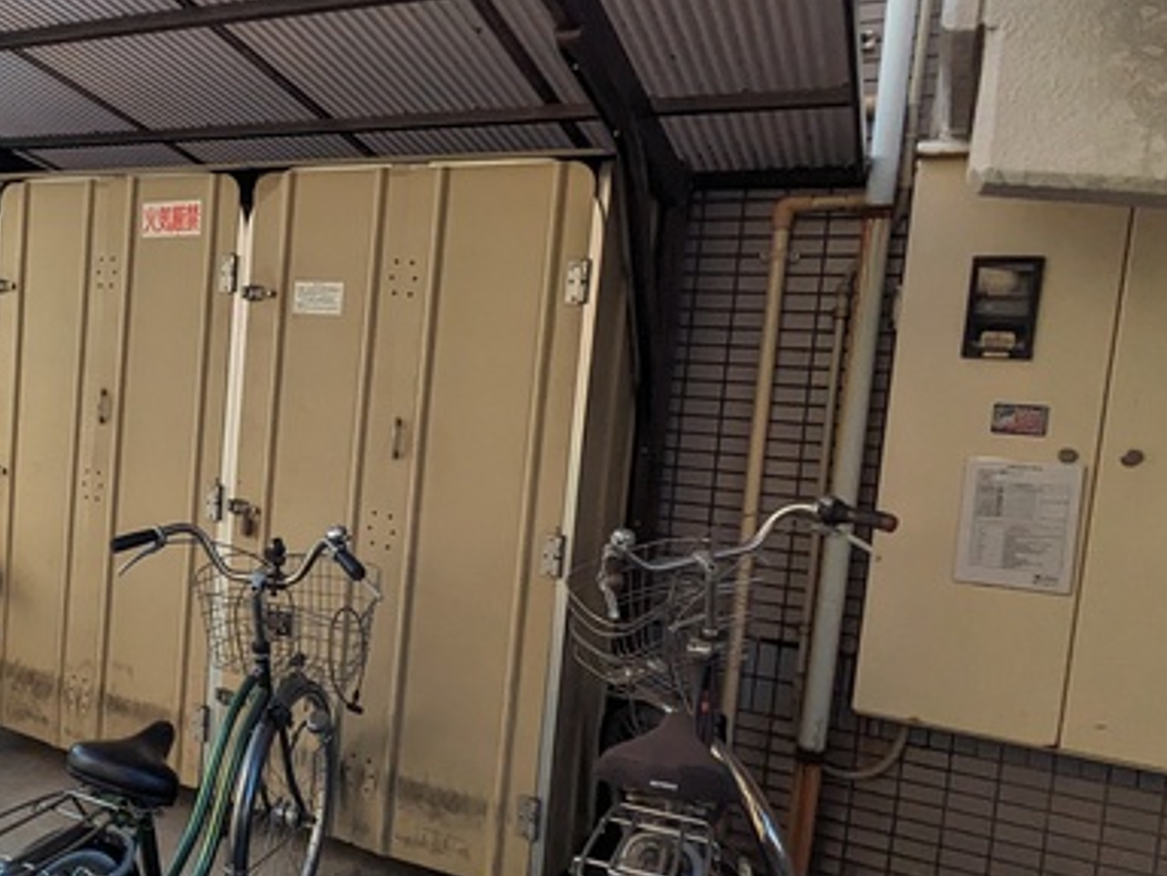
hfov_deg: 46.5
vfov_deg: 40.7
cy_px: 447
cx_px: 81
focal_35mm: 35
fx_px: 1180
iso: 50
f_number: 2.2
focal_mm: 1.83
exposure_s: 1/1203
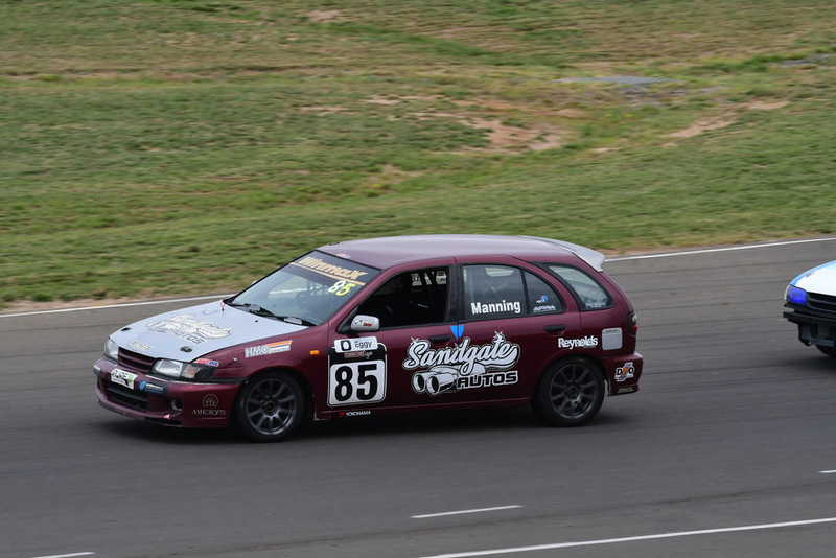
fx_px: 9756
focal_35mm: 420
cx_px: 418
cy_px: 279
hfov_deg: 4.9
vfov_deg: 3.3
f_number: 11
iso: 500
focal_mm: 280
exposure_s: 1/640
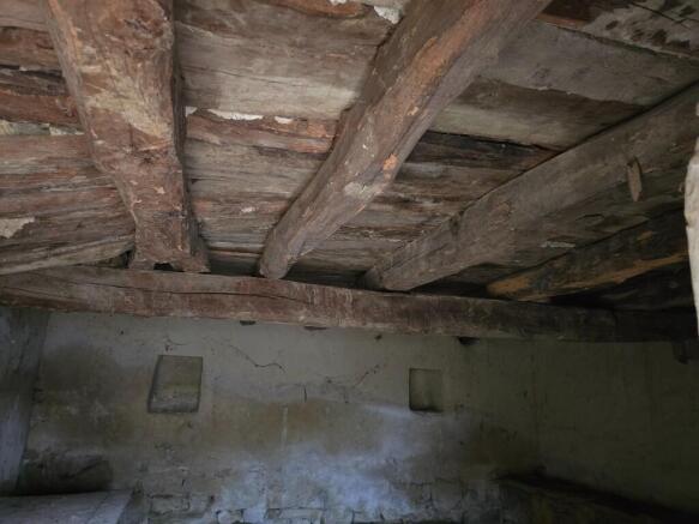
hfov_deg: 73.9
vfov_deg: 58.9
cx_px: 350
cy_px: 262
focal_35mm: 23
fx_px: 464
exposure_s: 1/17
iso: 1600
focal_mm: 6.3
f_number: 1.7
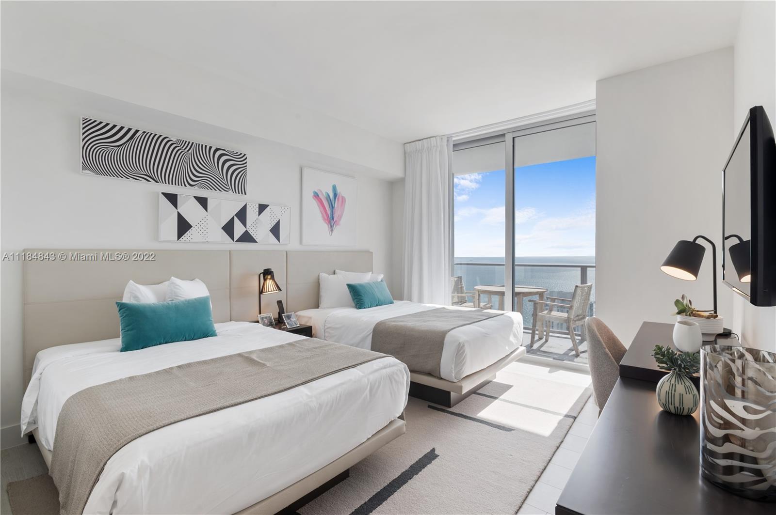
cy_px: 258
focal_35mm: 17
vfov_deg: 70.3
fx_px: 366
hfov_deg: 93.3
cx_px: 388
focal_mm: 17
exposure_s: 1/8
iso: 100
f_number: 8
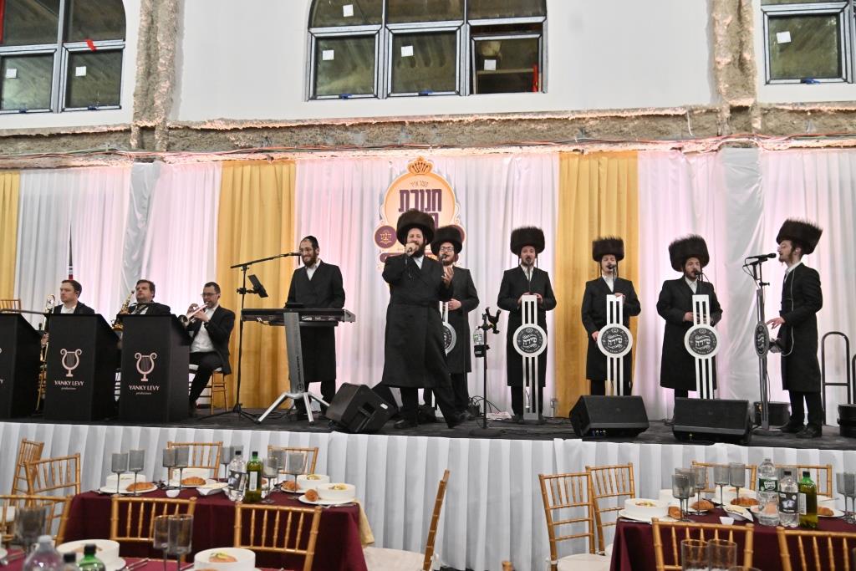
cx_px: 428
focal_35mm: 30
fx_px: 713
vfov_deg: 43.6
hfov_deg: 61.9
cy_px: 286
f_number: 4
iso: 2000
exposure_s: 1/160
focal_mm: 30
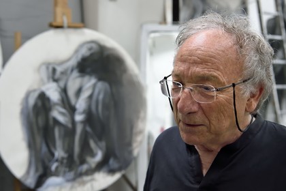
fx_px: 397
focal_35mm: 50
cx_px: 143
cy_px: 96
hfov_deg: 39.6
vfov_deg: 27.0
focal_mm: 50
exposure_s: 1/80
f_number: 5.6
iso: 1600
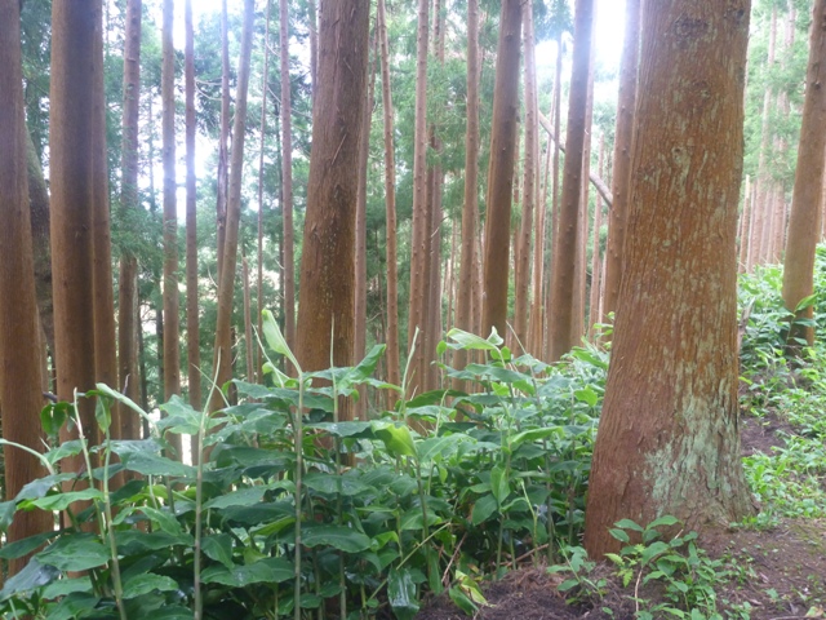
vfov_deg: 49.7
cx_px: 413
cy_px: 310
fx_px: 668
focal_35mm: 28
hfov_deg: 63.4
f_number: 3.3
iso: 200
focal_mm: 4.9
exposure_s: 1/30
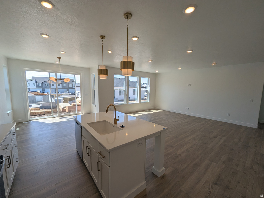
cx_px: 132
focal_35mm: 13
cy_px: 99
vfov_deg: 89.9
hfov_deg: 106.2
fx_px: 99
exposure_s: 1/479
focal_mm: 1.95
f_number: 2.2
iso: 42
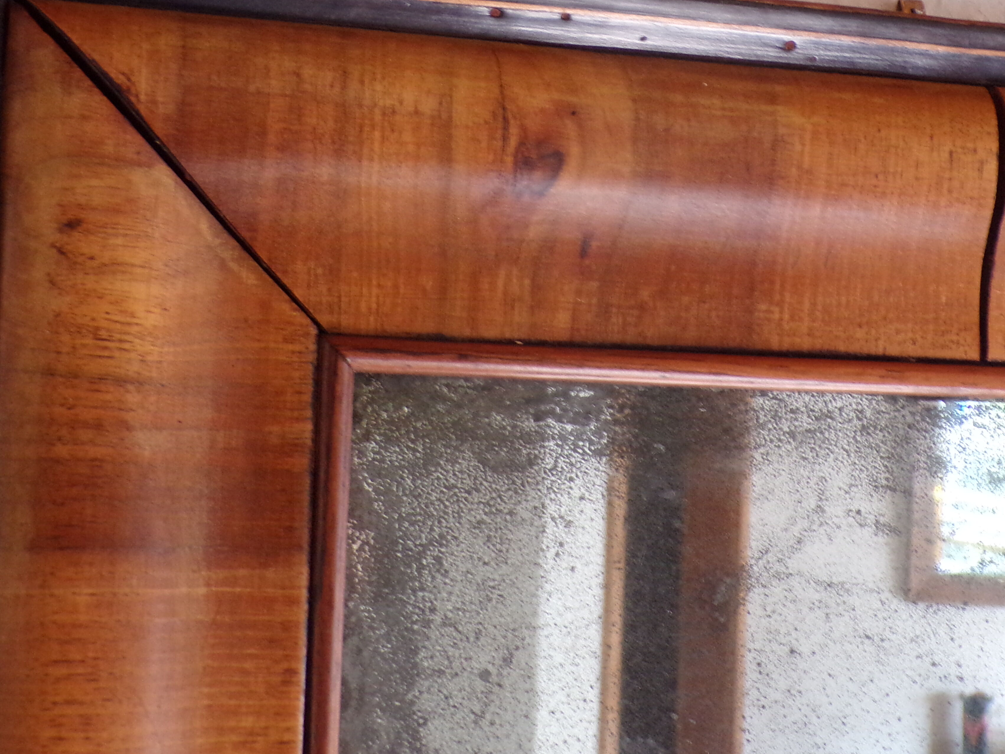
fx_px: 1626
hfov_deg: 34.1
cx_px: 661
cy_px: 281
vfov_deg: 26.0
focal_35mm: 56
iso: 200
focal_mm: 6.6
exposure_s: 1/20
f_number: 3.3
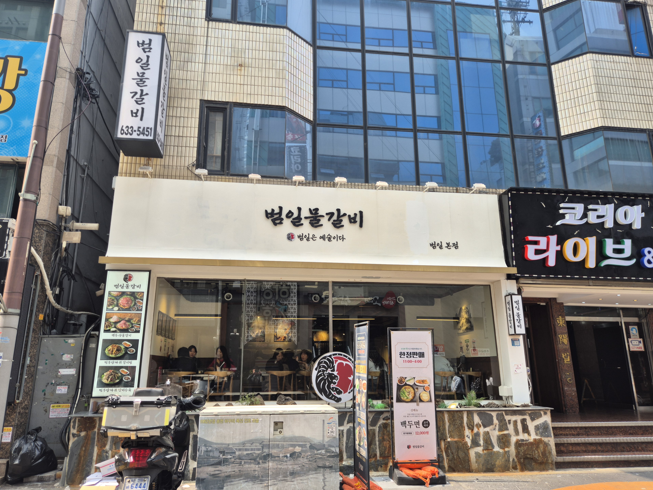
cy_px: 249
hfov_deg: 71.6
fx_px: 453
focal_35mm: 24
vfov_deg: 56.8
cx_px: 328
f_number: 1.8
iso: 25
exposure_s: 1/364
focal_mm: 5.4
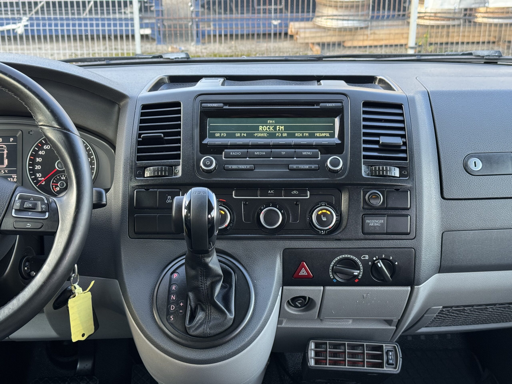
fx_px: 710
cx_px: 256
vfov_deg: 30.3
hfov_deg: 39.7
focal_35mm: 48
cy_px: 192
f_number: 1.78
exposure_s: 1/60
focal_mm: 6.76
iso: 125
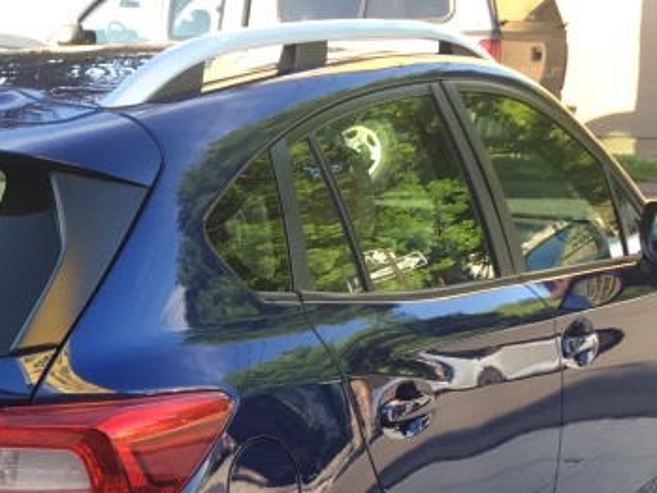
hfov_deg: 22.0
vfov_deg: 16.9
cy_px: 536
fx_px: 1614
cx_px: -23
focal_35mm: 85
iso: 32
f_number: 2.2
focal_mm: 4.15
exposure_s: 1/120
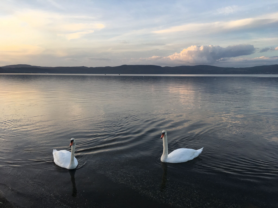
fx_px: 233
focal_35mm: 29
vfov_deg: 48.2
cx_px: 139
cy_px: 104
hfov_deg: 61.7
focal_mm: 4.15
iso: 25
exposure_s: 1/236
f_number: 2.2
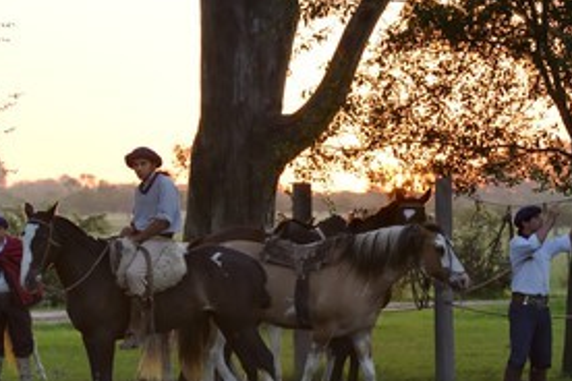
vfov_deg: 4.5
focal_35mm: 304
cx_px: 290
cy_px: 255
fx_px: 4830
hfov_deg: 6.8
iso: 800
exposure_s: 1/100
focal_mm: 200
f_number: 8
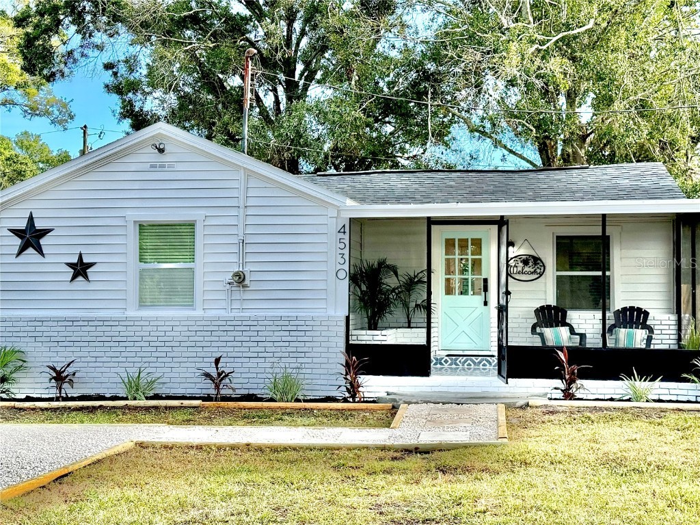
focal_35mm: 48
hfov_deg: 39.7
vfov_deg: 30.3
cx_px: 350
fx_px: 971
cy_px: 262
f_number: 1.78
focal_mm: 6.76
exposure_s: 1/1285
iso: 64
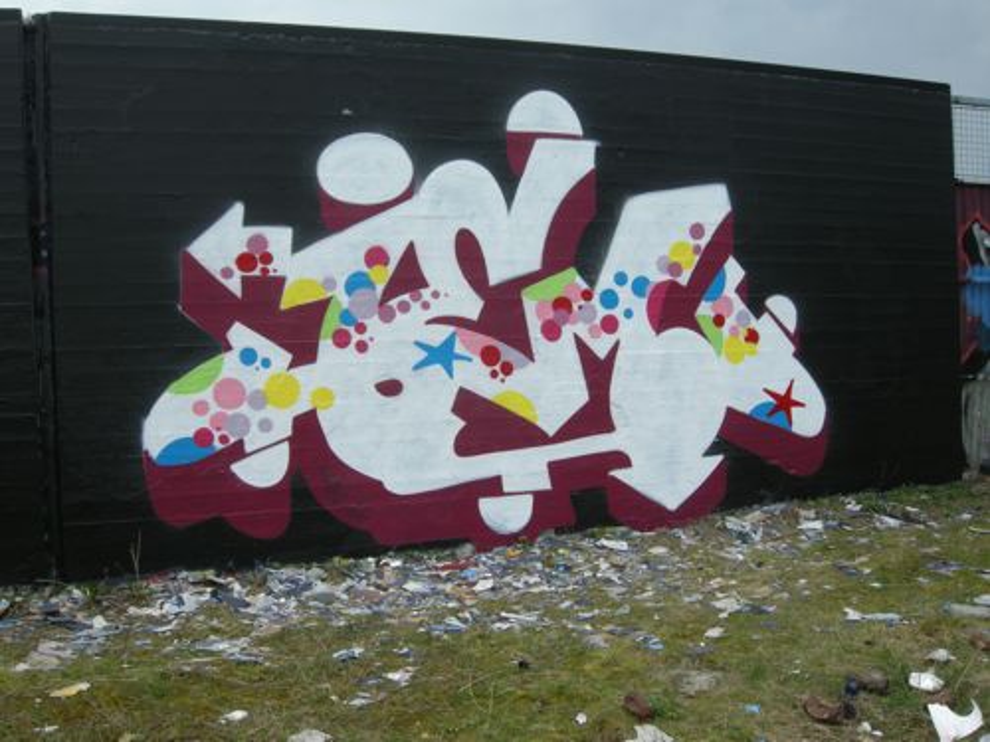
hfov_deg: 52.6
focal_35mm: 35
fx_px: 1001
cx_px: 495
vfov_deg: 40.7
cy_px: 371
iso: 64
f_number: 5.4
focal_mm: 7.5
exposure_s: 1/202
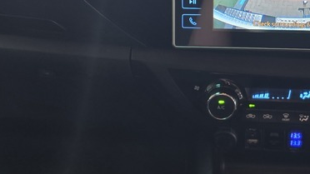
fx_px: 567
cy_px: -1
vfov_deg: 17.1
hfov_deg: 29.2
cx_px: 285
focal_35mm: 69
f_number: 1.7
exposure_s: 1/50
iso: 50
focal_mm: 6.25
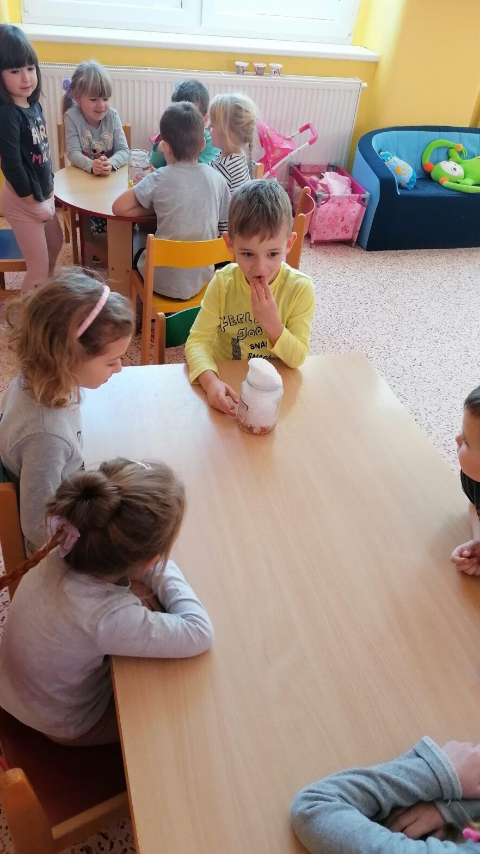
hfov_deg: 38.9
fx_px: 679
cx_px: 235
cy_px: 427
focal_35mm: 30
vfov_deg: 64.3
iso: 250
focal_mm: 4.75
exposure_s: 1/100
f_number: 1.8
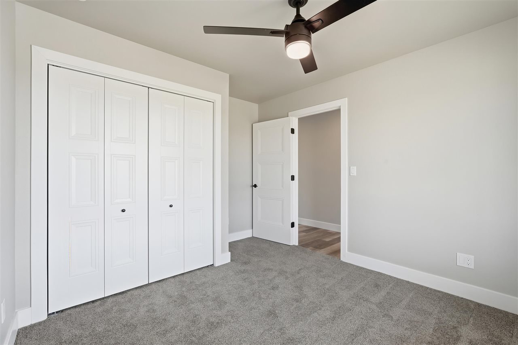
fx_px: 230
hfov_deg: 96.7
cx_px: 259
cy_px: 172
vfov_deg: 73.7
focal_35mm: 16
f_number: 9
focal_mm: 16
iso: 250
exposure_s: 1/500
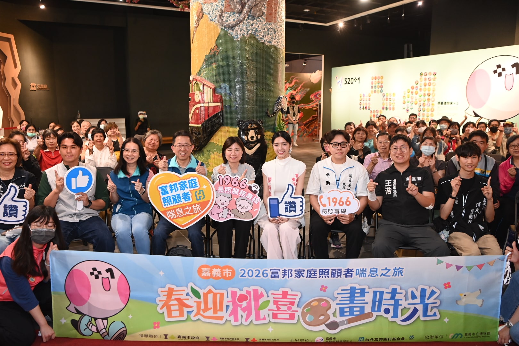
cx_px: 260
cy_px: 173
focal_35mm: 29
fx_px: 418
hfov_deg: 63.7
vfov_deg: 45.0
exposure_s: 1/60
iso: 2500
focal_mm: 29
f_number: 3.5
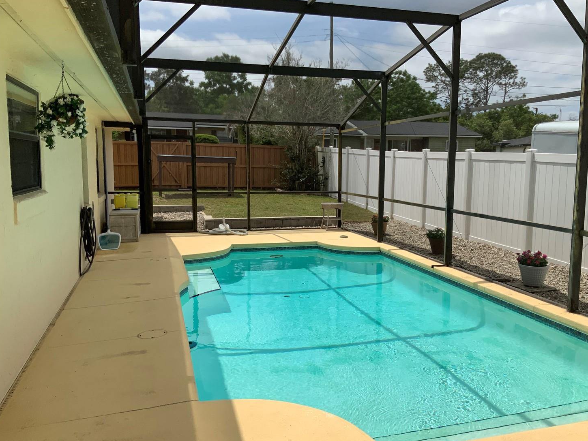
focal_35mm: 32
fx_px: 544
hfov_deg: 56.7
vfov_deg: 44.2
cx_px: 322
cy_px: 226
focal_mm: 3
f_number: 1.8
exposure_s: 1/2801
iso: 16
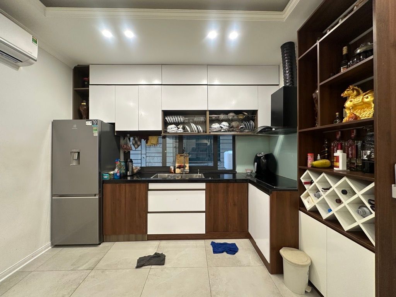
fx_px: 160
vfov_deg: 85.7
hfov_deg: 102.1
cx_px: 198
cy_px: 148
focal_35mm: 14
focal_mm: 2.22
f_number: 2.2
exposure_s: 1/100
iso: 200
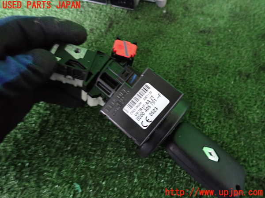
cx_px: 132
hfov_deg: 69.4
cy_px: 99
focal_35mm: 25
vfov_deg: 54.9
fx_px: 191
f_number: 2
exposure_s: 1/20
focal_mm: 4.5
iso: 800
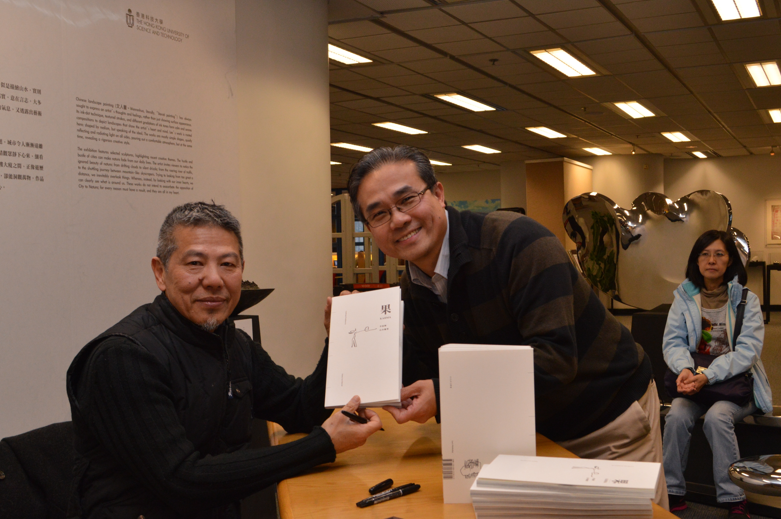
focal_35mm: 39
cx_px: 410
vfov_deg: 34.1
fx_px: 845
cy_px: 281
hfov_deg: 49.6
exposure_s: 1/60
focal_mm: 24
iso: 800
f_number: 7.1
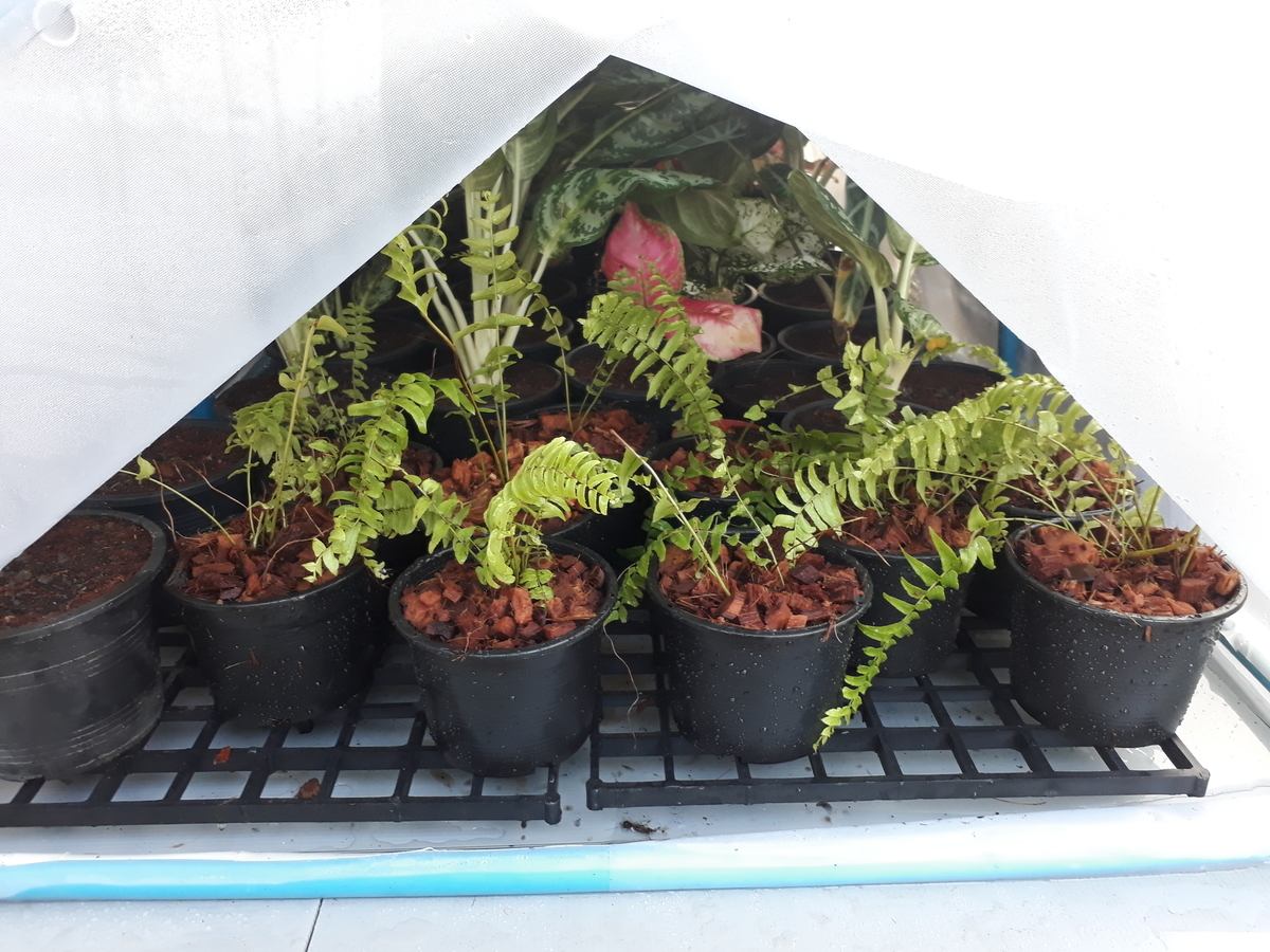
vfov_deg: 51.4
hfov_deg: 65.3
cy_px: 476
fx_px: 991
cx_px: 635
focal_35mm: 27
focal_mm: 3.6
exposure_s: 1/33
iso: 80
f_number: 1.9
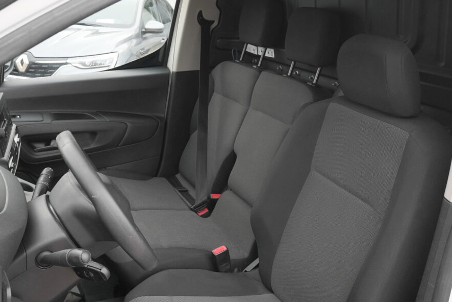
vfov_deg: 35.9
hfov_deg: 51.8
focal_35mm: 37
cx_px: 205
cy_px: 139
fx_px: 465
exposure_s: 1/250
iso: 2000
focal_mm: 21.5
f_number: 7.1
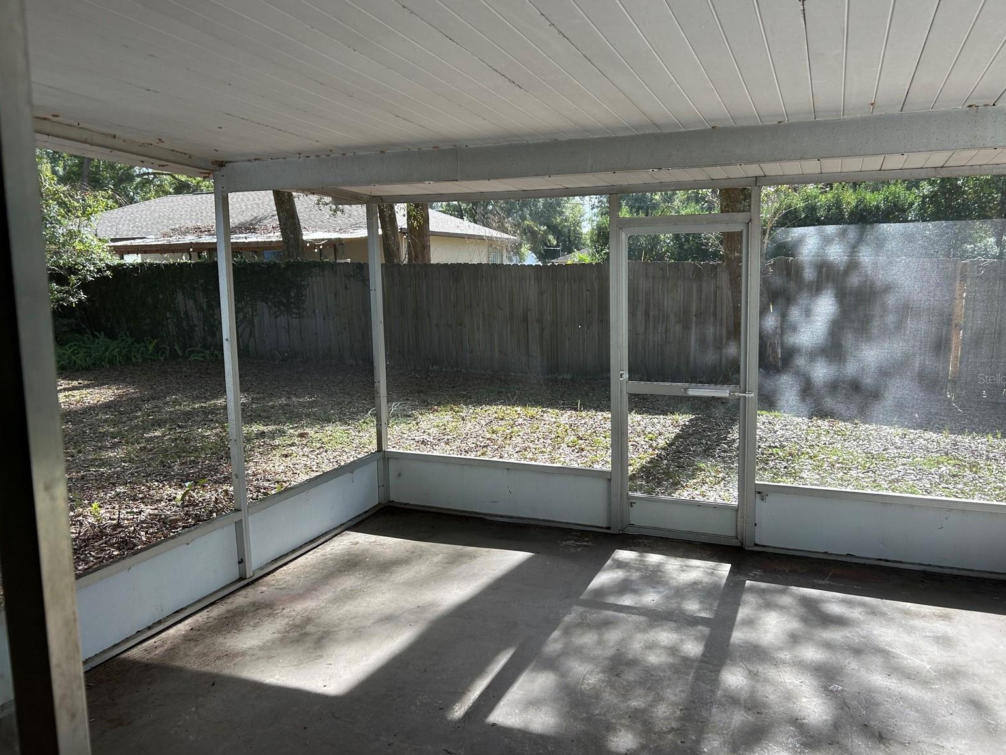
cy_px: 378
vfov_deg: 51.4
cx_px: 517
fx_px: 785
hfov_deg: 65.3
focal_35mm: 27
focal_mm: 5.7
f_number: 1.5
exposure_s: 1/528
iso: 50
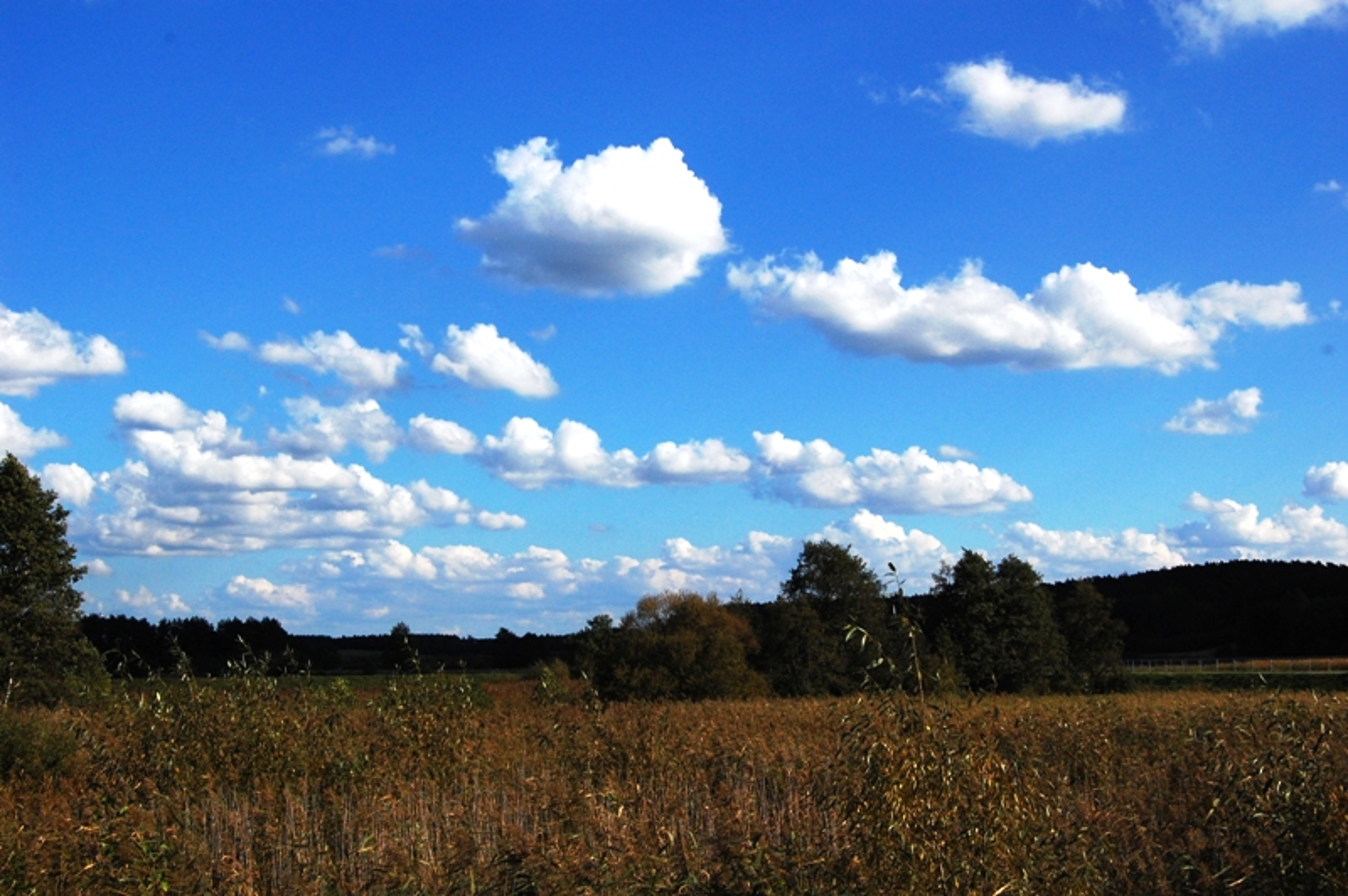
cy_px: 448
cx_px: 674
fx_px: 1908
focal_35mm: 51
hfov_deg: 38.9
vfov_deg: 26.4
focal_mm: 34
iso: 400
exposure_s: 1/1600
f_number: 8
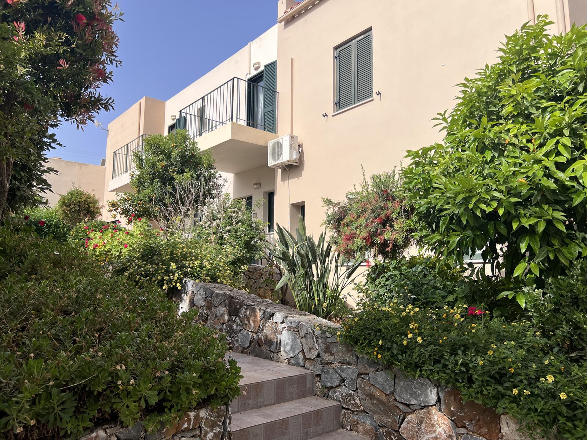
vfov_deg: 53.1
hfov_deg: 67.3
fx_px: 441
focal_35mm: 26
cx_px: 294
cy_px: 220
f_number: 1.5
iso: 50
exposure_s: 1/4274
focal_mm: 5.7
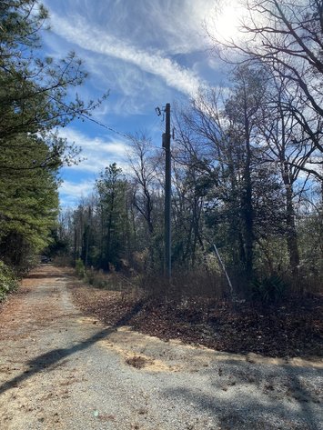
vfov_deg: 67.3
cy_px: 215
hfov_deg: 53.1
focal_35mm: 26
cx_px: 162
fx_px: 323
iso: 32
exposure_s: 1/4274
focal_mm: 4.25
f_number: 1.8
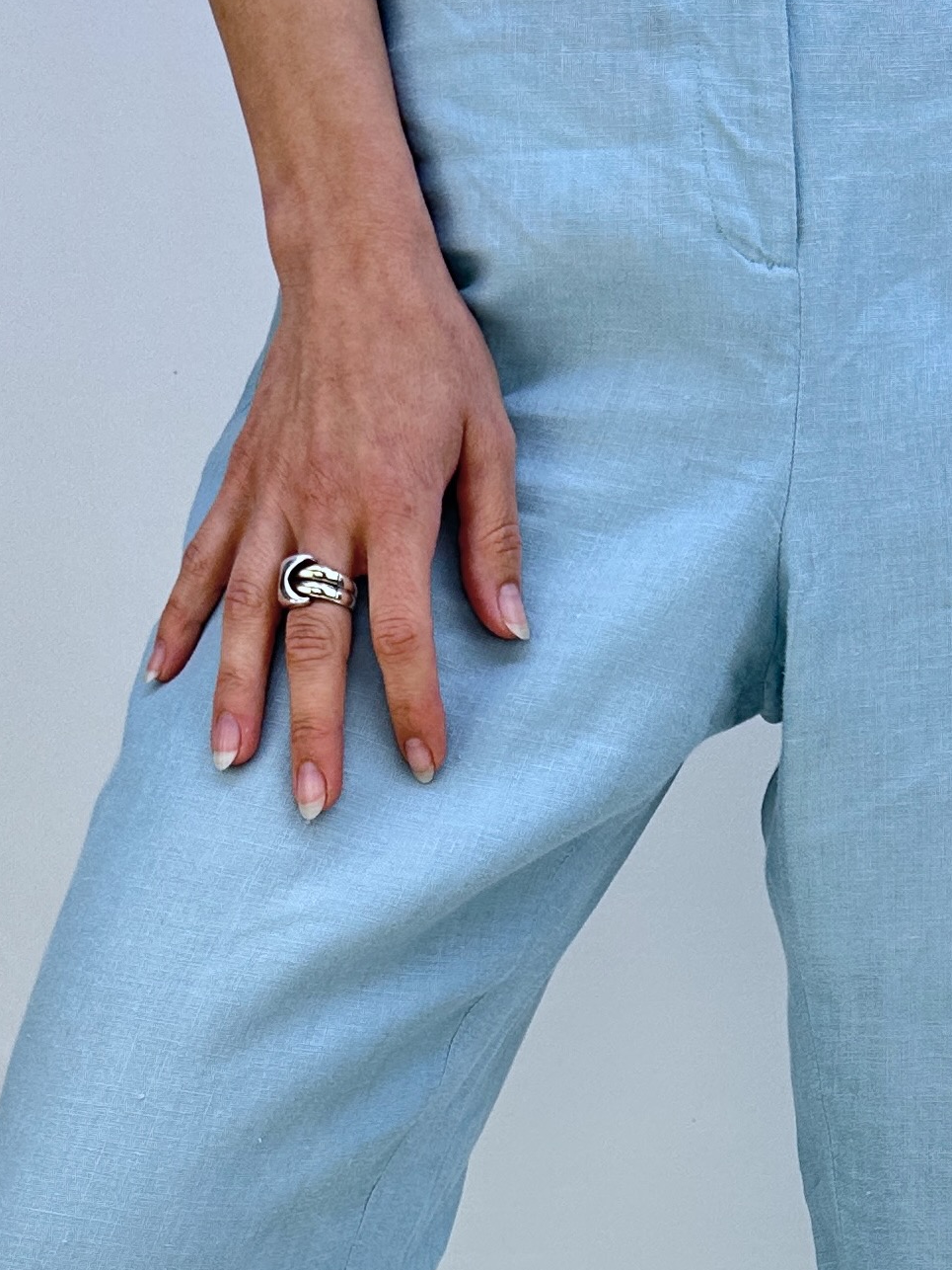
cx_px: 722
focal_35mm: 63
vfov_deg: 29.3
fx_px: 2309
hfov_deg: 23.0
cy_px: 1166
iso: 80
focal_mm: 6.86
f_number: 1.78
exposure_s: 1/676
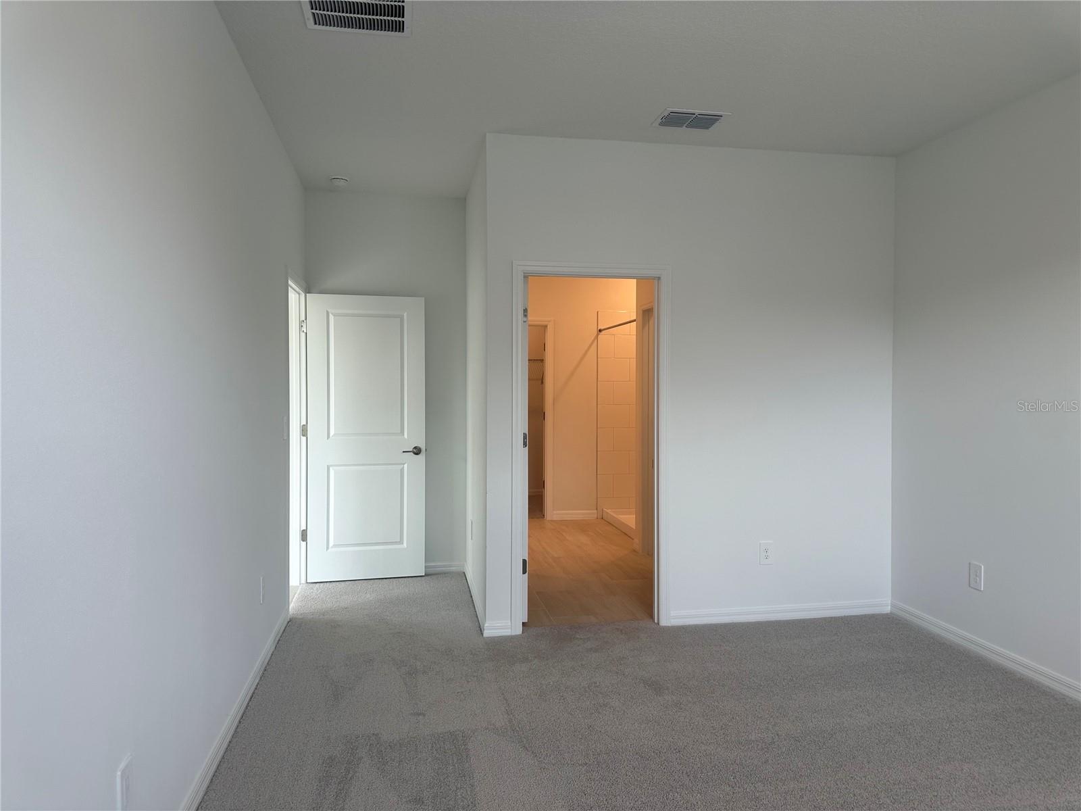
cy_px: 406
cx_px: 540
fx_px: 749
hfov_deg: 71.6
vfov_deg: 56.8
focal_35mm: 24
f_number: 1.78
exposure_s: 1/120
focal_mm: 6.86
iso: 80
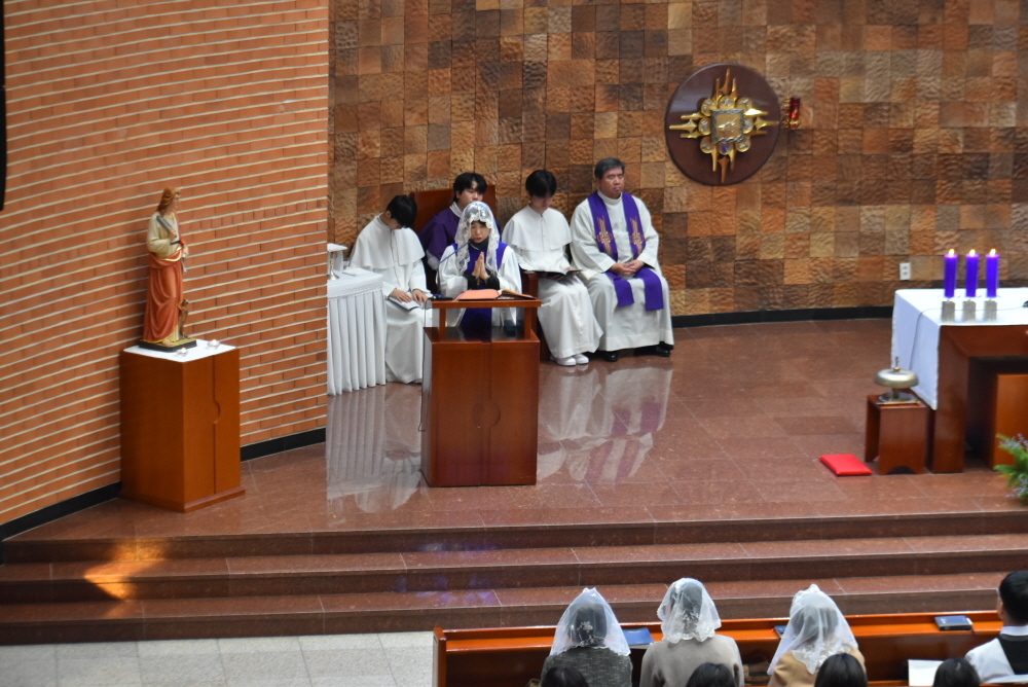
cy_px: 344
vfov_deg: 12.7
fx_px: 3086
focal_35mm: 108
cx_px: 514
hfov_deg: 18.9
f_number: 4.8
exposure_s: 1/60
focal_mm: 72
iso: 1250
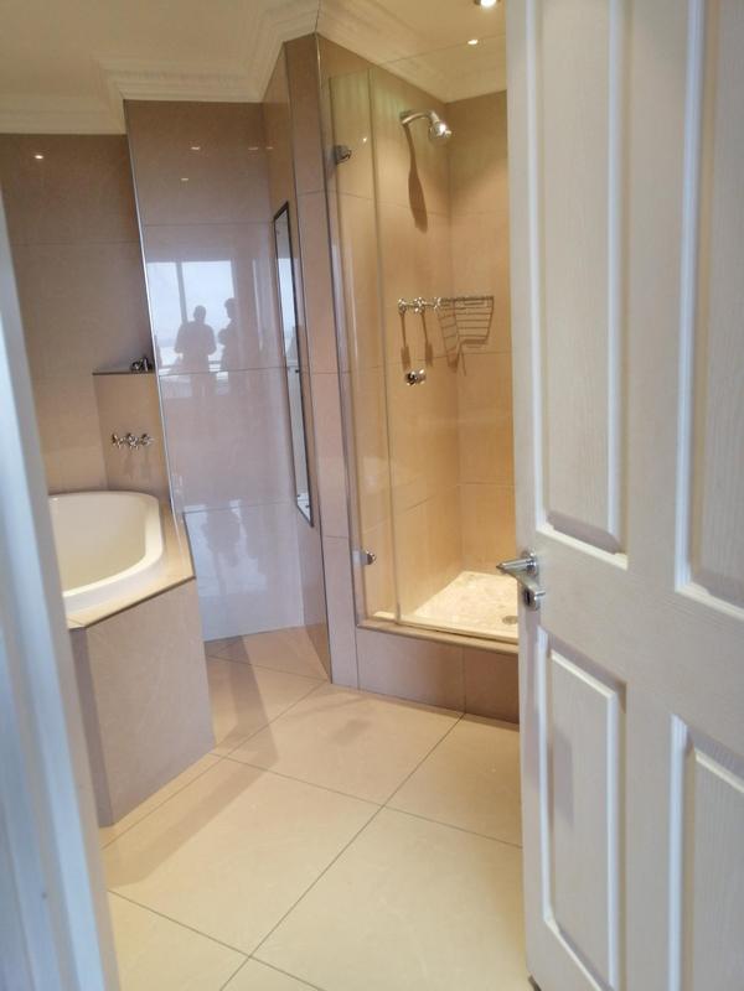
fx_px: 745
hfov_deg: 53.1
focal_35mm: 26
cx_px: 372
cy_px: 496
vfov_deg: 67.3
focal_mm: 3.96
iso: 320
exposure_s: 1/30
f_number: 1.8
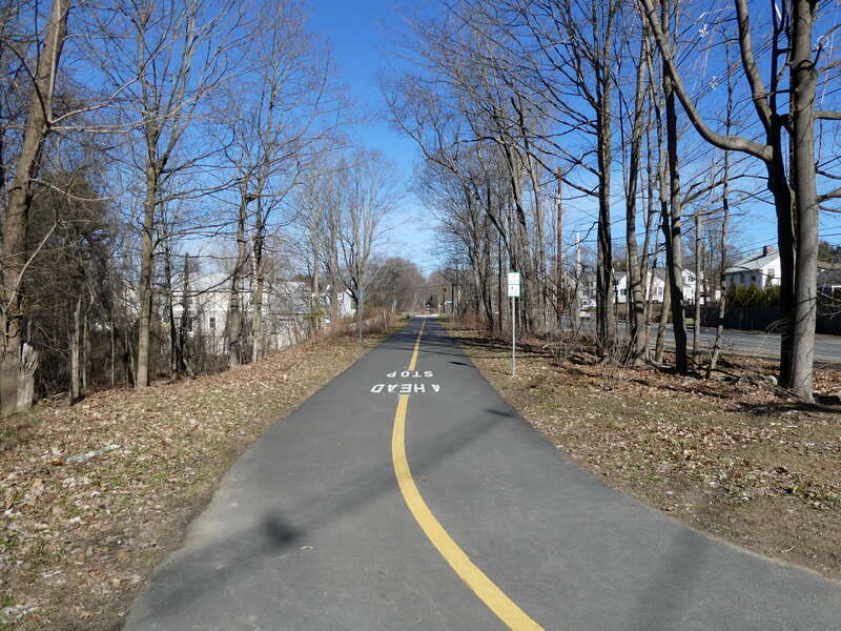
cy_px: 316
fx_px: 583
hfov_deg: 71.6
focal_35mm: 24
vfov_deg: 56.8
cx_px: 420
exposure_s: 1/1000
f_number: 3.3
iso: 80
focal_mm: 4.3
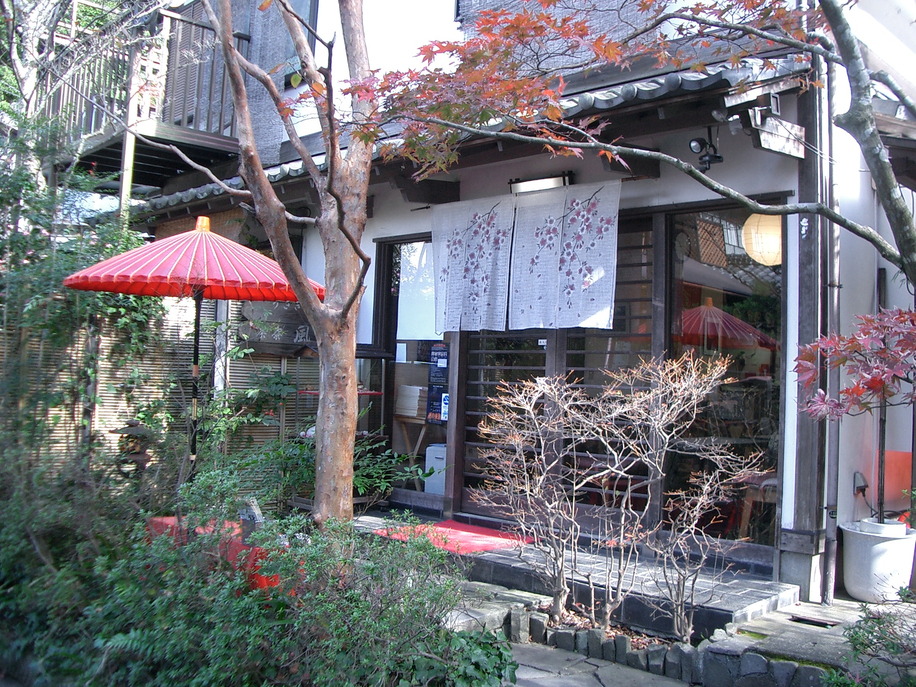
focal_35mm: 35
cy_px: 344
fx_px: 926
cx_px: 458
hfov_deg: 52.6
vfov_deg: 40.7
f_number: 2.6
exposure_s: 1/50
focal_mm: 5.8
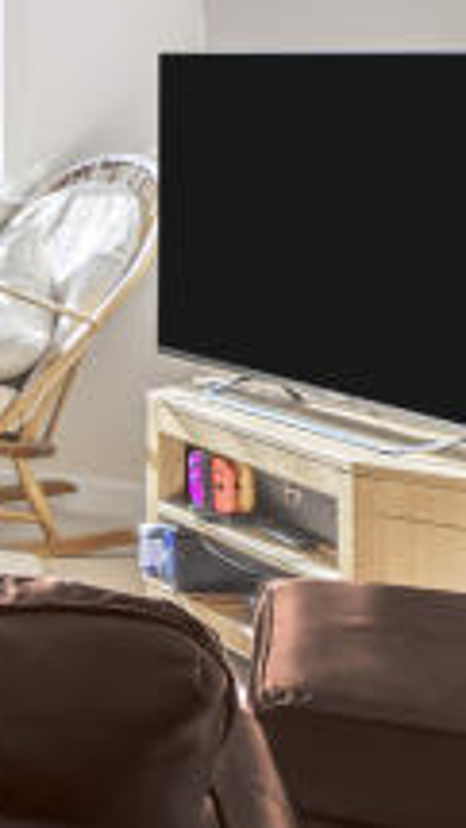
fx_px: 1757
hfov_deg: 8.7
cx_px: -1290
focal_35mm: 80
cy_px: 52
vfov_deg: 25.5
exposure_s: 1/30
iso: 100
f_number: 9
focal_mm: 16
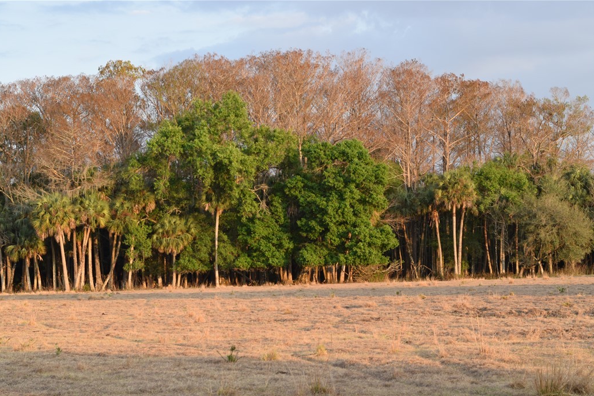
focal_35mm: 79
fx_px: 1303
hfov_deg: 25.7
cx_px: 283
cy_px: 208
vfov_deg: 17.3
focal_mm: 50
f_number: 7.1
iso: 400
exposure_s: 1/200
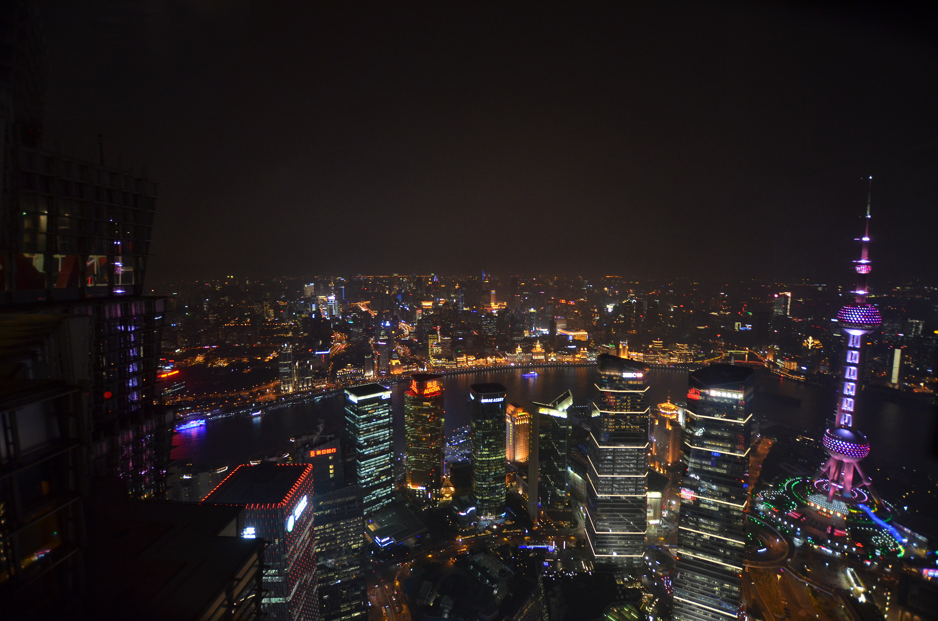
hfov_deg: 100.5
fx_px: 390
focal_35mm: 15
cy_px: 310
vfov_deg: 77.1
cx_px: 469
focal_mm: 10
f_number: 3.5
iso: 800
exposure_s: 1/15
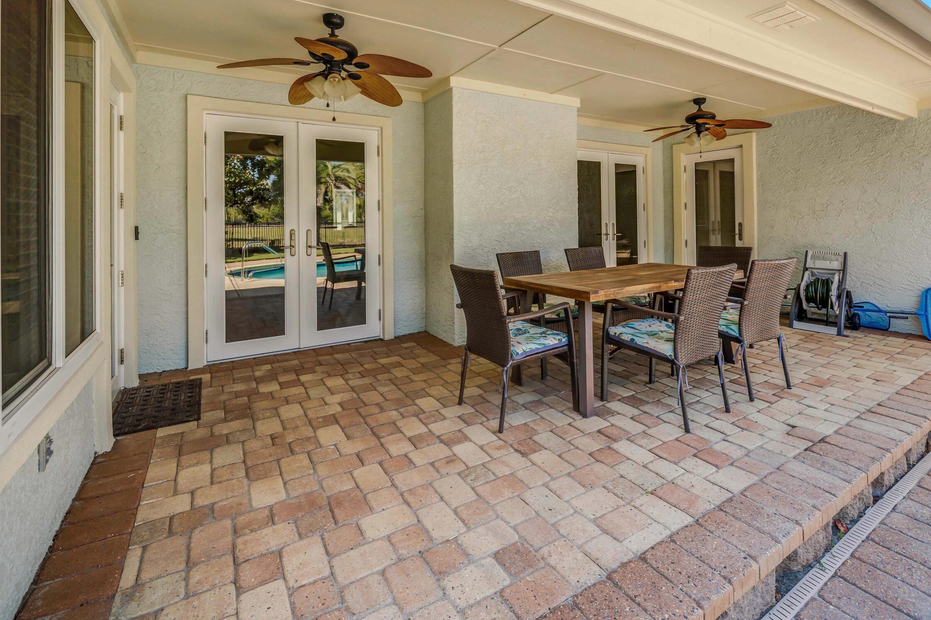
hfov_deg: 96.7
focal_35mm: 16
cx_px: 473
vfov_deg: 71.8
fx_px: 414
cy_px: 212
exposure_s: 1/160
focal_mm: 12
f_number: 5.6
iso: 100
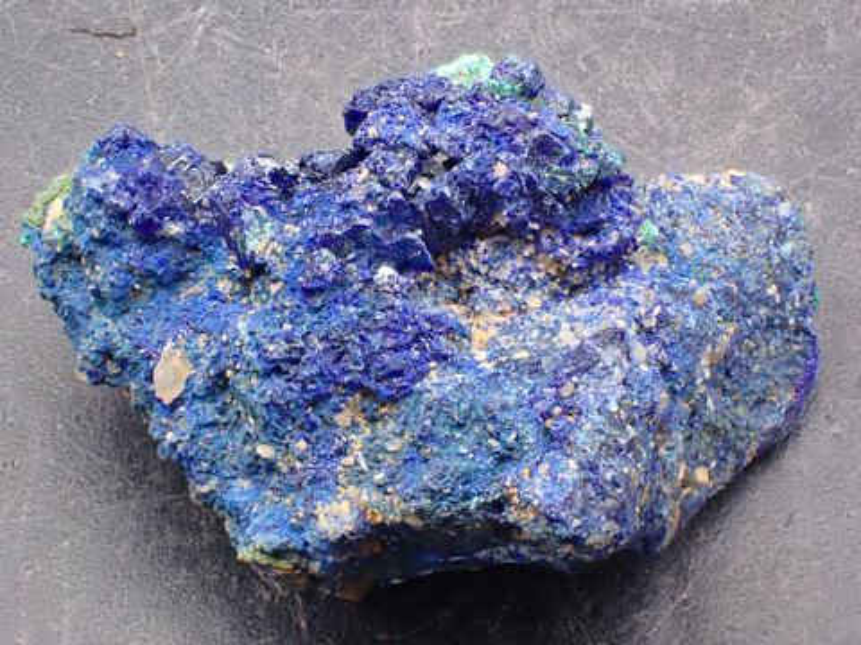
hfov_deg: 19.6
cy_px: 322
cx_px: 430
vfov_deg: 14.8
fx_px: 2487
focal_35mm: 100
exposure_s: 1/250
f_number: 6.3
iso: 800
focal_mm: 18
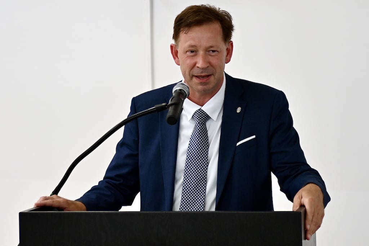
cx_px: 184
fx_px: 718
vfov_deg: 19.5
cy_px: 123
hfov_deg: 28.8
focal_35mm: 70
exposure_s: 1/100
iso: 160
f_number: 2.8
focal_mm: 70
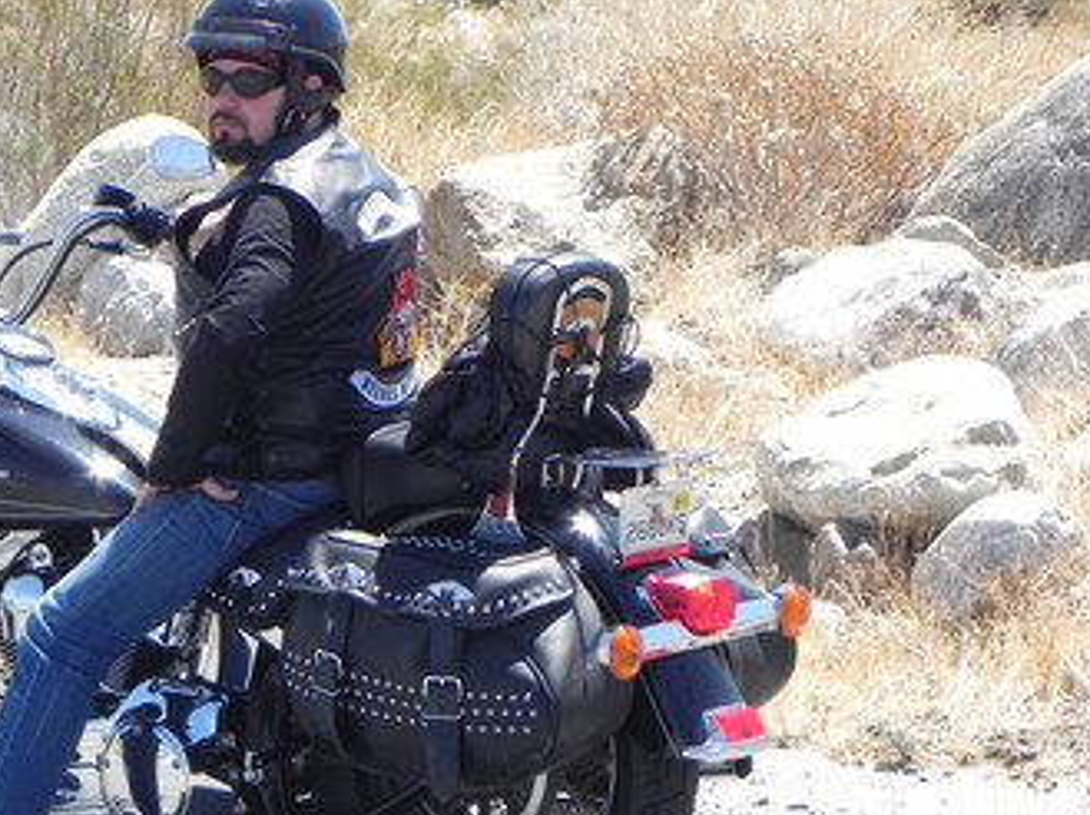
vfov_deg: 8.3
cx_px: 278
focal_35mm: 178
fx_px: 5599
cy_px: 403
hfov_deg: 11.1
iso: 160
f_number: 5.6
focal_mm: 20.8
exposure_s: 1/248
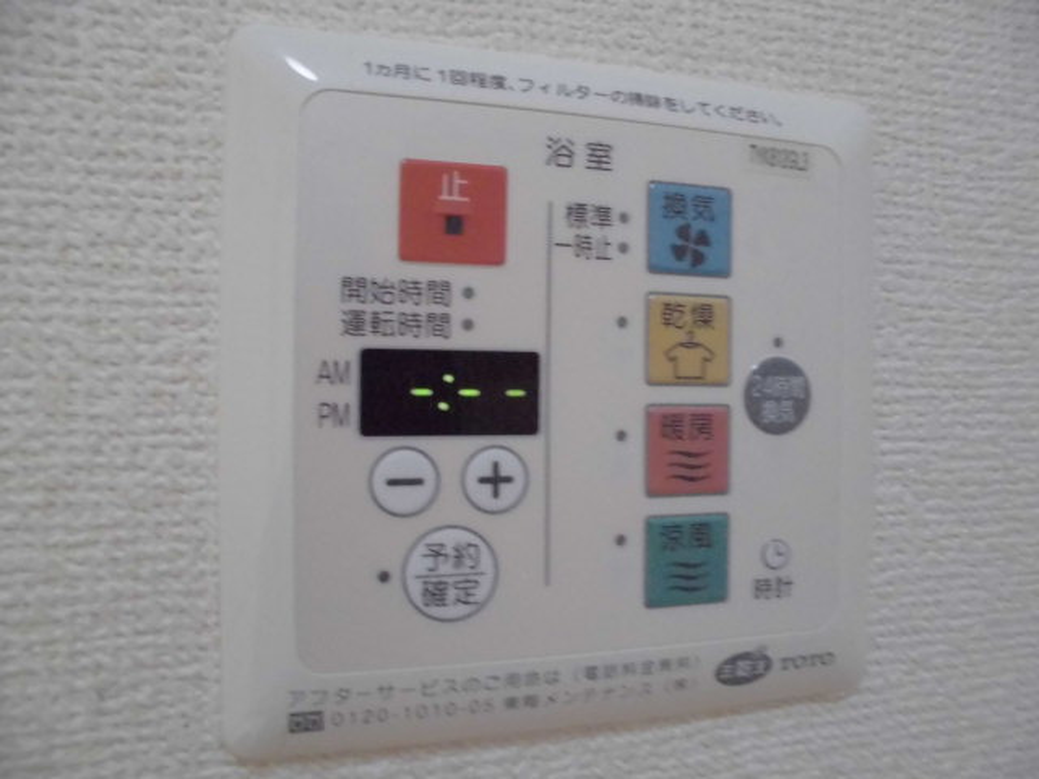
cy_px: 390
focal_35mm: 26
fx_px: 780
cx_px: 520
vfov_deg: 53.1
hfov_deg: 67.3
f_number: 3.5
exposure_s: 1/40
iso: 800
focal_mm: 4.6
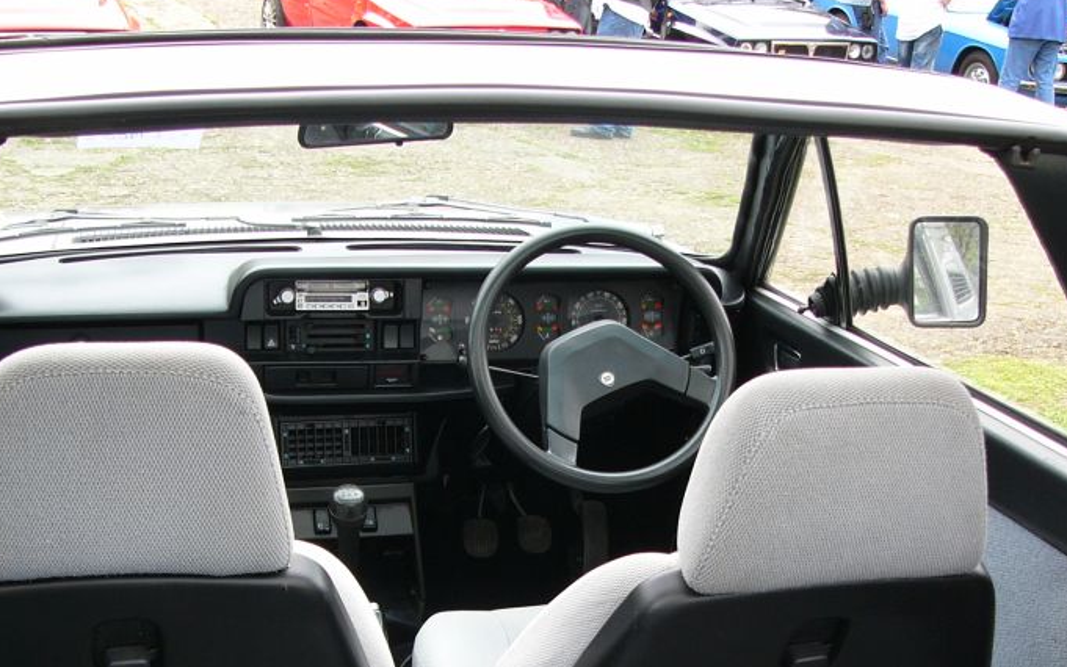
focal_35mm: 56
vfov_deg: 22.8
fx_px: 1629
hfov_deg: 36.3
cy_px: 539
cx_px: 508
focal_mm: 6
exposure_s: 1/60
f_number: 2.8
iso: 50
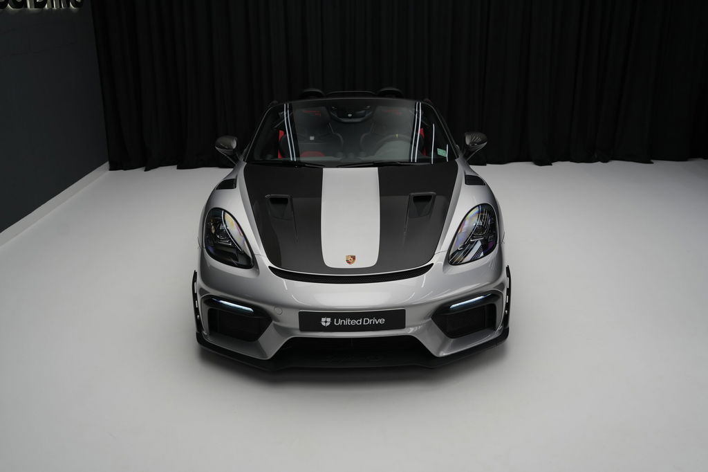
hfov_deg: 54.4
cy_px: 236
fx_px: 688
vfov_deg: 37.8
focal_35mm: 35
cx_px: 354
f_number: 4
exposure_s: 1/40
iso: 320
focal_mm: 35
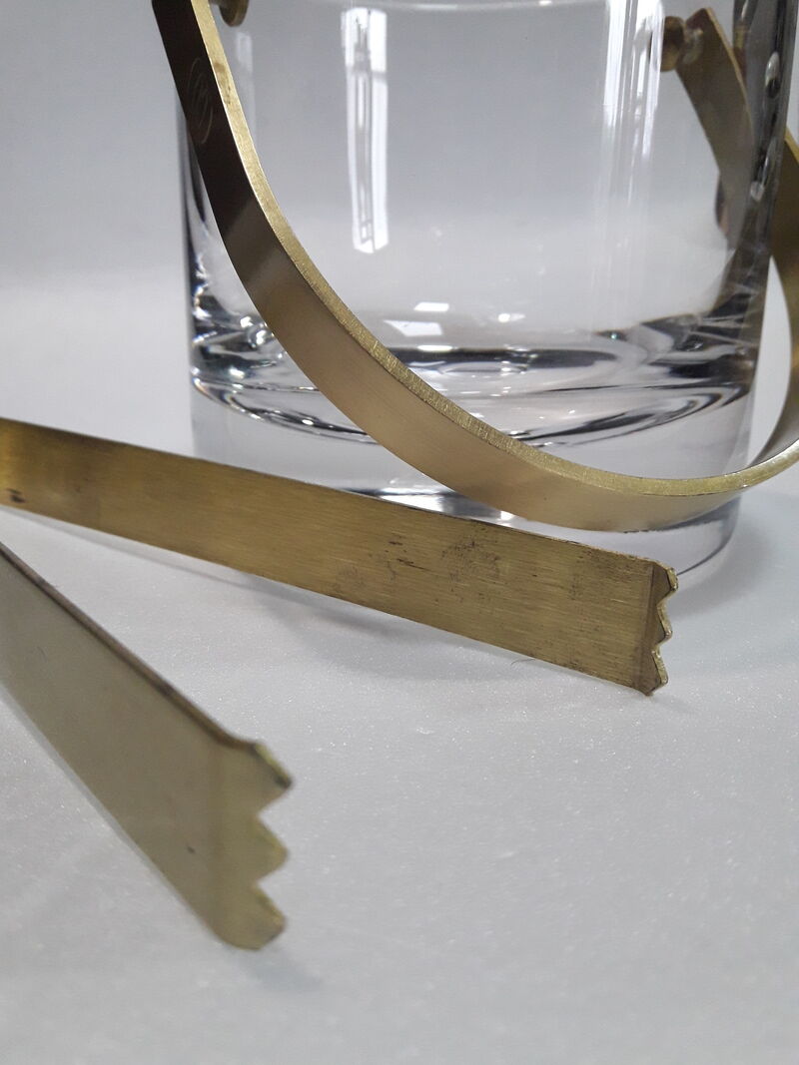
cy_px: 532
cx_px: 400
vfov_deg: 63.4
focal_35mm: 28
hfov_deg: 49.7
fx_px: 862
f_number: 1.9
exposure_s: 1/33
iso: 200
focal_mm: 3.7
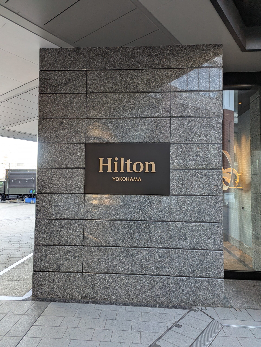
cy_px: 174
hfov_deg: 56.9
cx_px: 130
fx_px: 241
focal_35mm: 24
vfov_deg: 71.5
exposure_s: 1/53.4
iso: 52
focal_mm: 6.81
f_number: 1.85
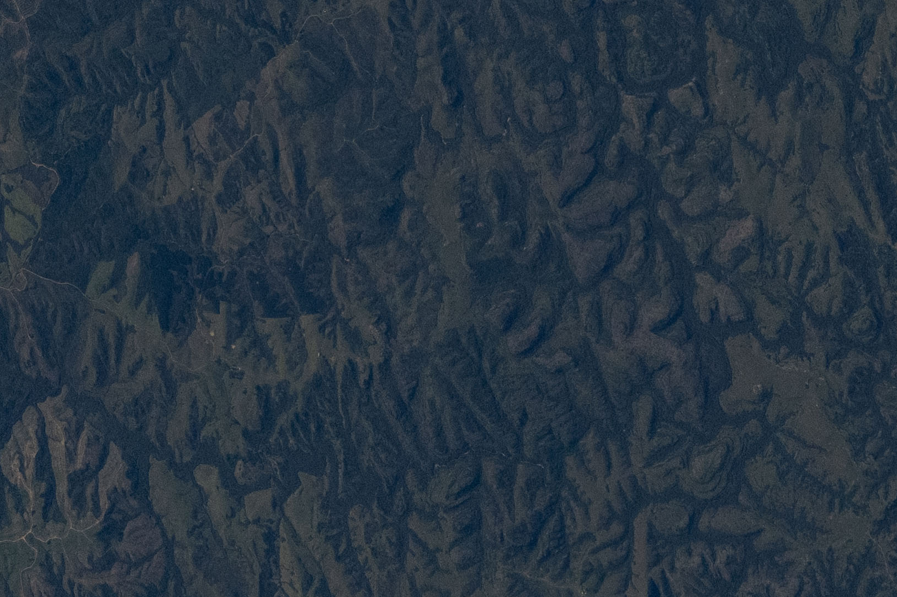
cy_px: -335
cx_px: -910
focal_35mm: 2032
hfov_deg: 1.0
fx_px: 50622
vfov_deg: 0.7
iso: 500
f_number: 8
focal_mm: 400
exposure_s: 1/4000
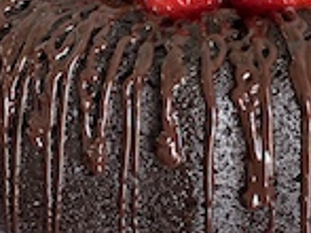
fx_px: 1095
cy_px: 48
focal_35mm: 122
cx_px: 234
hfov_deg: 16.1
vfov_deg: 12.1
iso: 400
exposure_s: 1/30
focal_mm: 6
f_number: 2
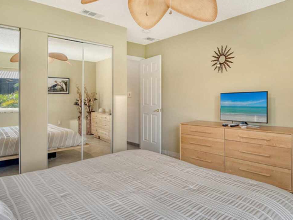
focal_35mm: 23
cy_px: 101
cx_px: 183
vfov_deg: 58.8
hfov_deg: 72.7
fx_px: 195
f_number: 13
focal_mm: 12
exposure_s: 1/400
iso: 640
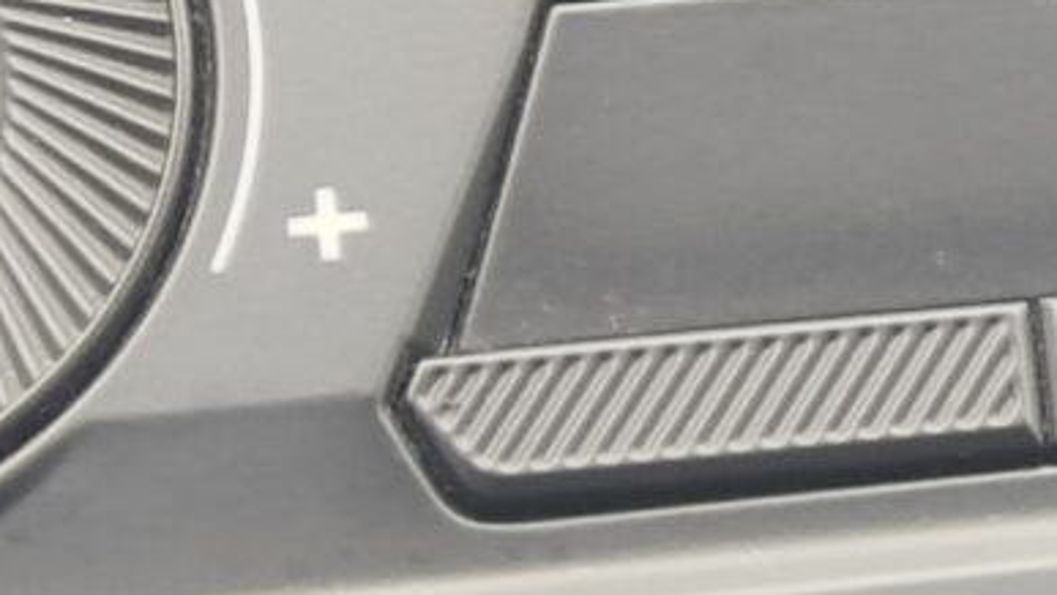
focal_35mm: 346
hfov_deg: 6.1
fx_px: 9701
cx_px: 2160
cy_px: -1760
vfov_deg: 3.4
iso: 80
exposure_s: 1/71
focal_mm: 6.86
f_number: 1.78
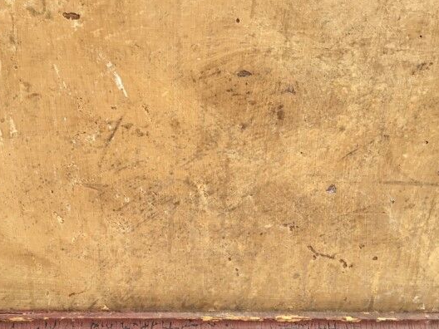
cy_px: 220
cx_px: 164
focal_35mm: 47
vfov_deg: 30.6
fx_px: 596
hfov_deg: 40.1
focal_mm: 3.3
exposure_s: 1/189
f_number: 2.4
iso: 25
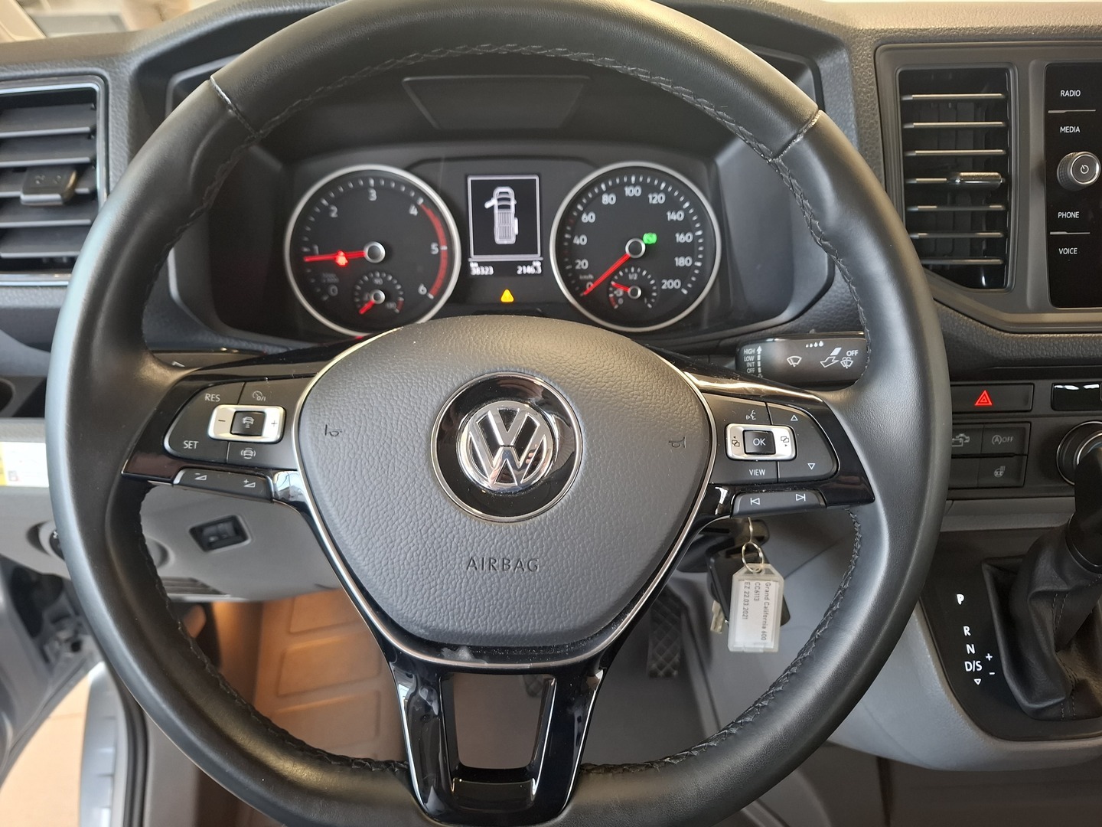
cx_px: 551
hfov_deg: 73.9
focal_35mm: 23
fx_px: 732
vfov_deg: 58.9
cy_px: 414
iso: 320
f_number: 1.8
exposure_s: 1/33
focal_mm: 5.54
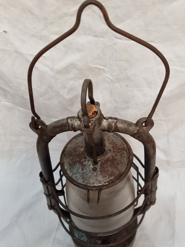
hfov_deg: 42.7
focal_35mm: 33
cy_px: 141
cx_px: 113
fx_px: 235
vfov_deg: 55.1
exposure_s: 1/100
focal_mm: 5.4
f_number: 1.8
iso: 125
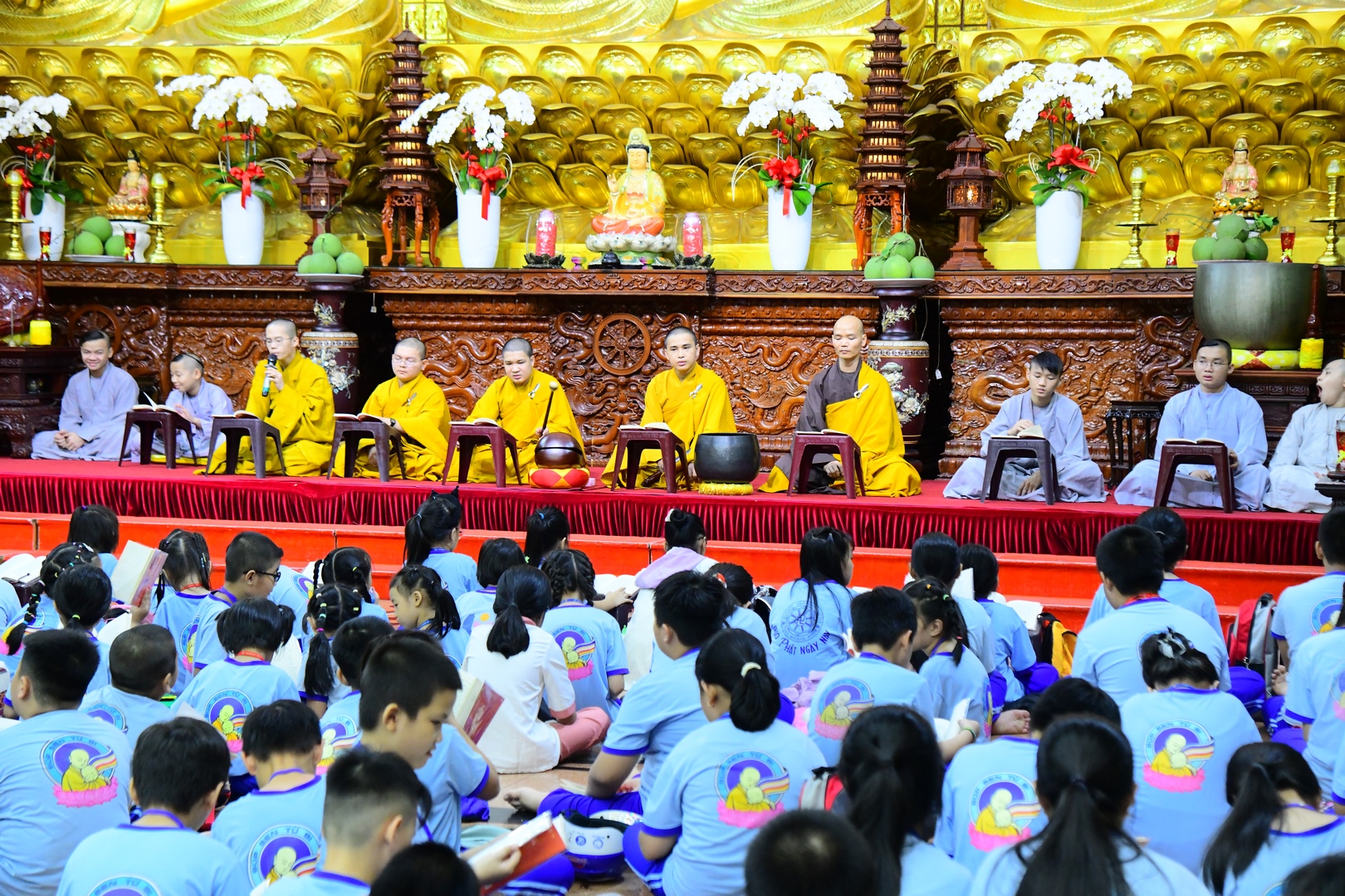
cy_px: 448
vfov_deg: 20.9
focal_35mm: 65
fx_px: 2428
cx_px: 672
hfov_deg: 31.0
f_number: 4
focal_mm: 65
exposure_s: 1/125
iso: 5000
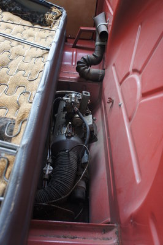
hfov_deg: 43.5
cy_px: 122
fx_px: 204
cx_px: 82
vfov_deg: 62.0
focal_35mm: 30
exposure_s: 1/30
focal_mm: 20
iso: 640
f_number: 5.6
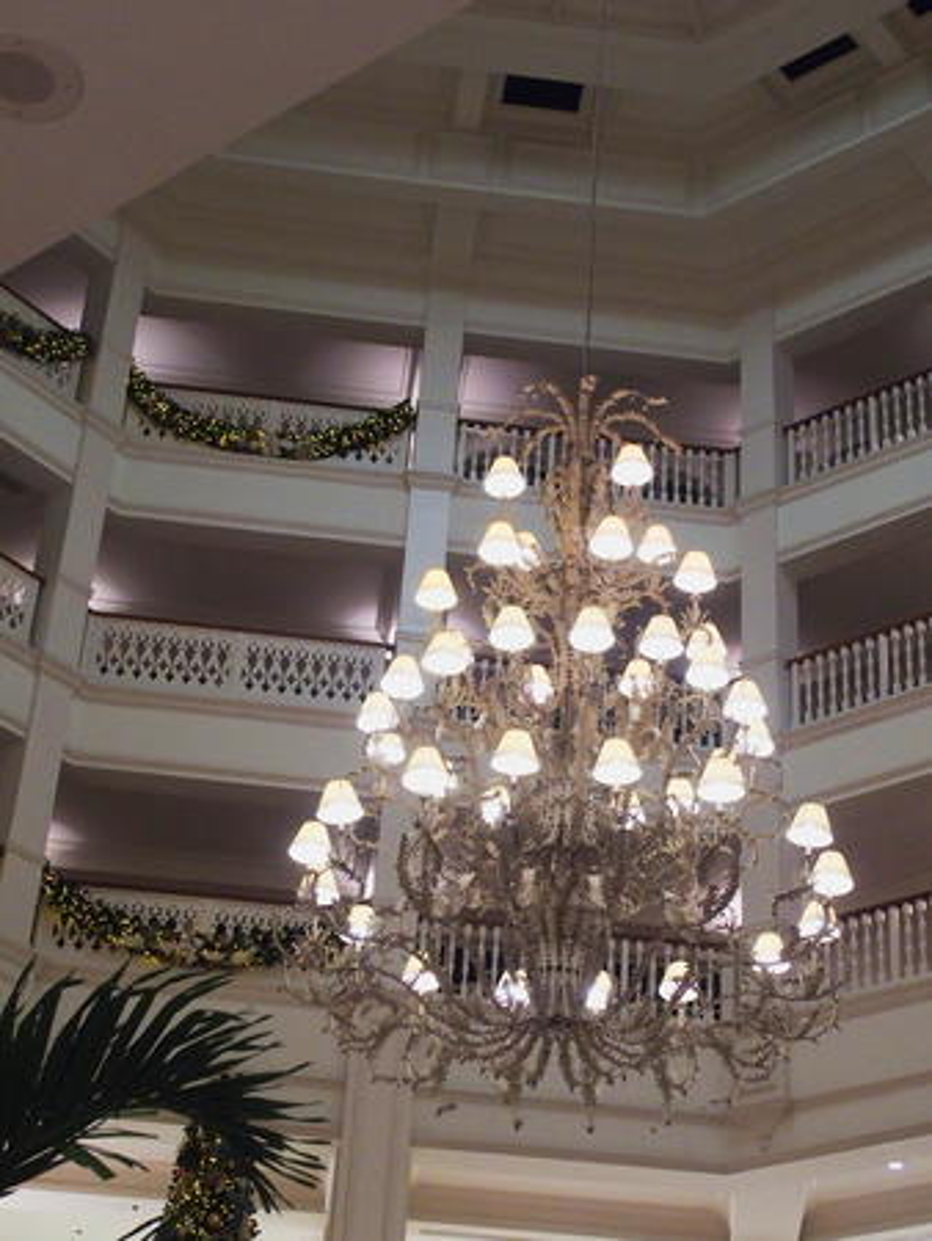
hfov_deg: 25.7
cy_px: 620
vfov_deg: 33.8
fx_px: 2044
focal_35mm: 57
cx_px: 466
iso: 640
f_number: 2.8
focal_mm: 12
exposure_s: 1/50
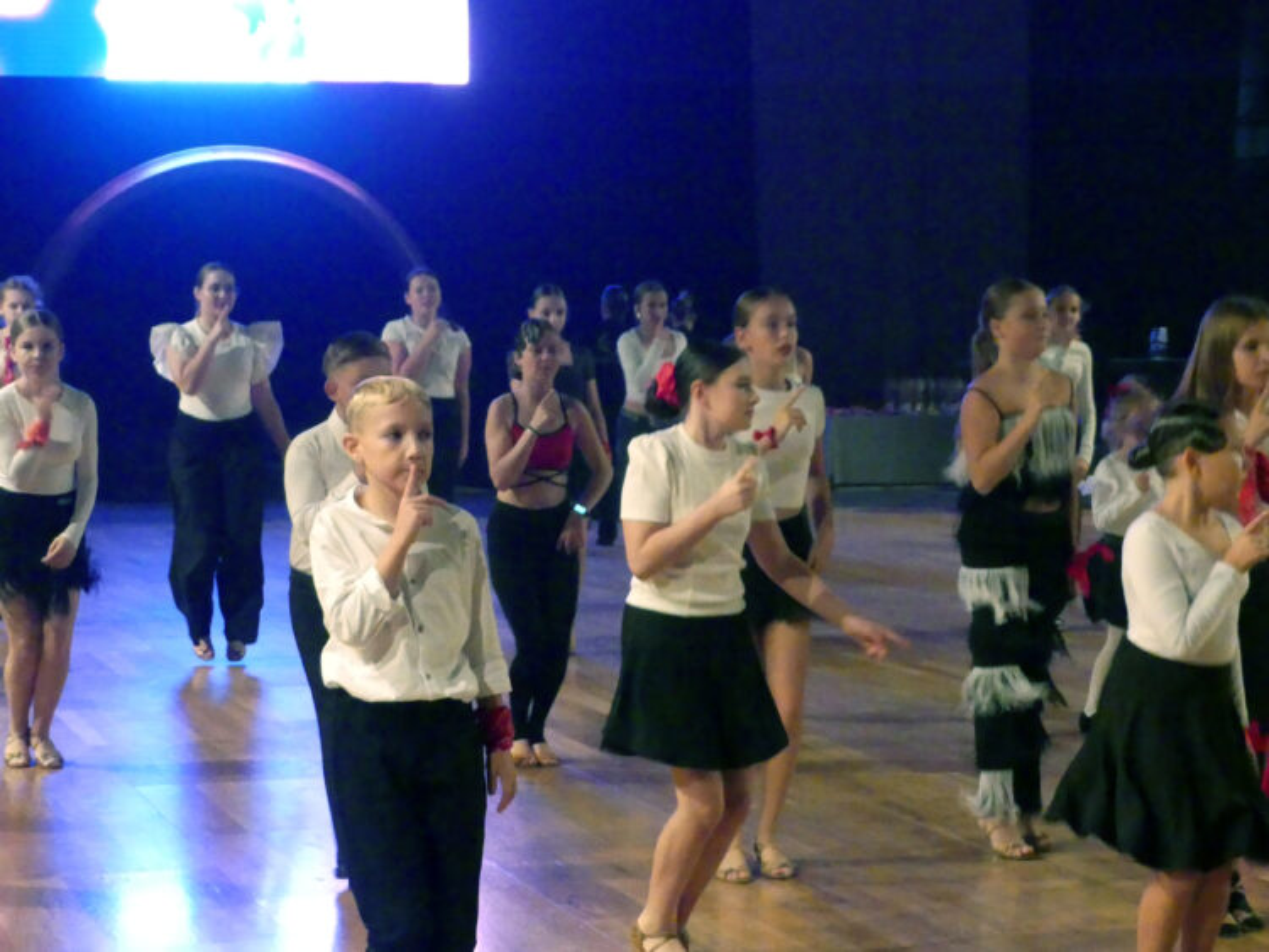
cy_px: 476
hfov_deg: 21.8
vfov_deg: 16.4
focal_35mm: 90
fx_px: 3300
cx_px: 634
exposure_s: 1/80
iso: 3200
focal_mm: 16.1
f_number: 2.8
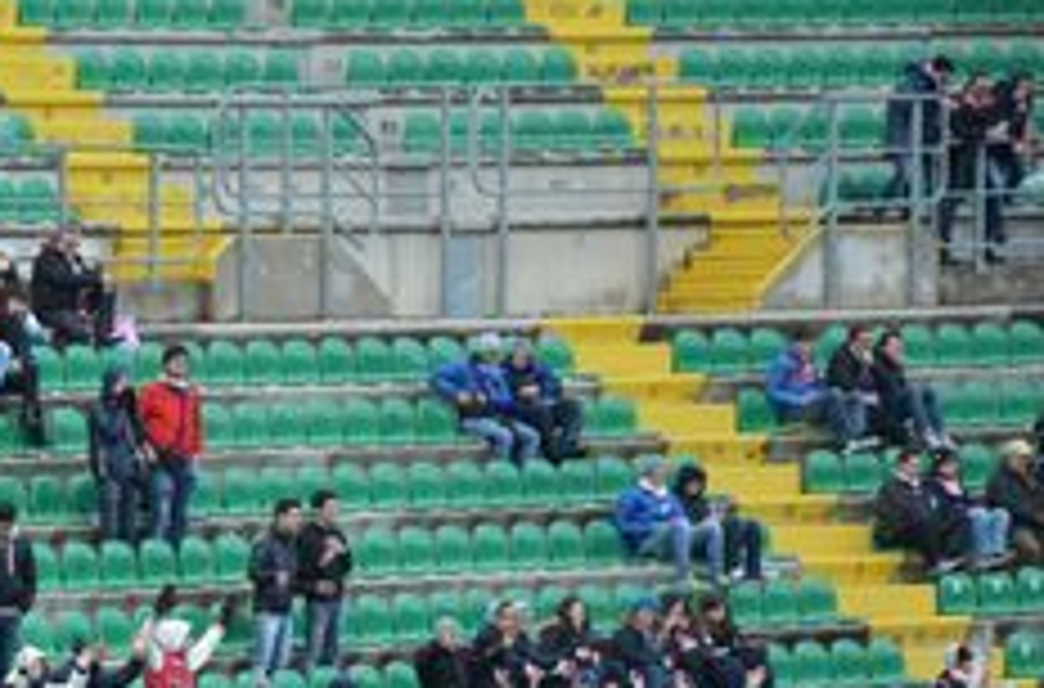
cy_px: 798
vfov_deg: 3.5
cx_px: -220
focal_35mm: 387
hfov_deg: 5.3
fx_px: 11192
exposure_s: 1/125
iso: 220
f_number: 5.6
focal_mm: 105
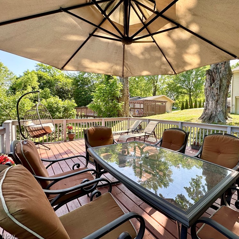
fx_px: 133
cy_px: 118
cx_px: 149
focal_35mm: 17
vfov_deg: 84.0
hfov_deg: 82.5
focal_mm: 2.22
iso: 40
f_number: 2.2
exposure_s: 1/312
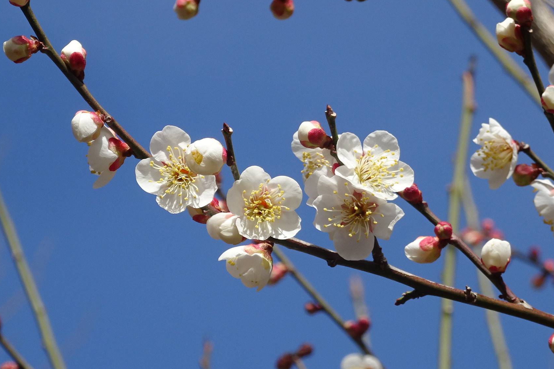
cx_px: 291
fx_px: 5216
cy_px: 195
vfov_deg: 4.1
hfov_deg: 6.1
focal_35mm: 339
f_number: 6.3
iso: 80
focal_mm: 36.2
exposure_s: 1/400
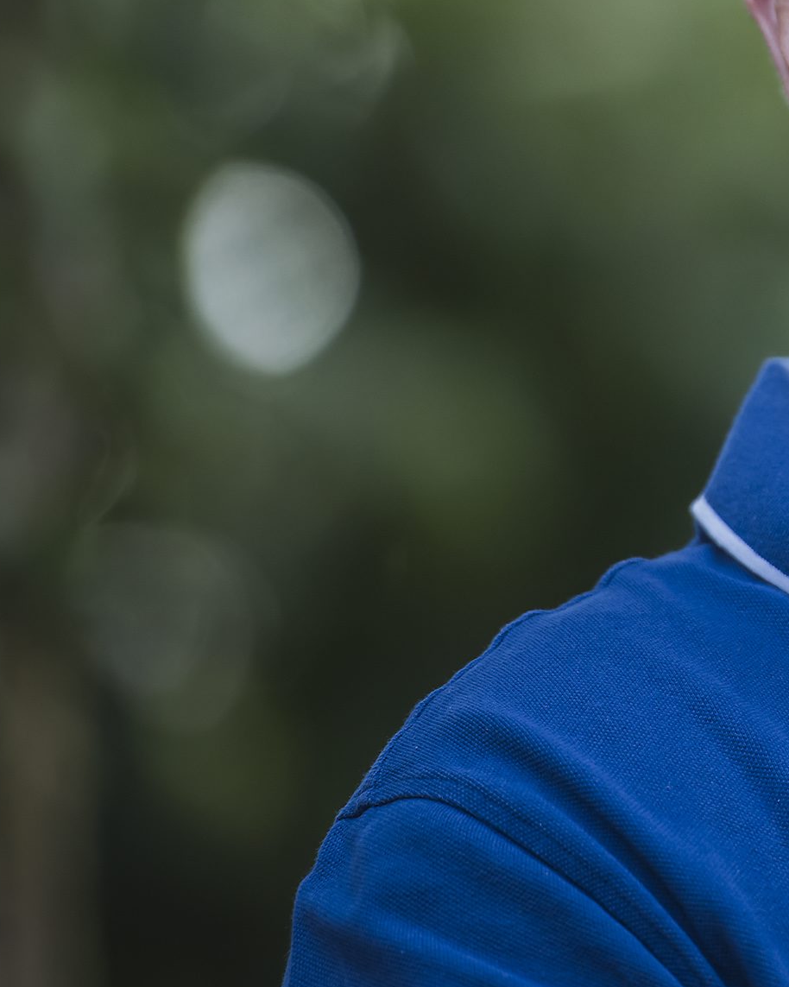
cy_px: 74
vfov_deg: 3.4
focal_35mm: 575
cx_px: 1139
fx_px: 16788
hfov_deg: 2.7
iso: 320
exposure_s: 1/320
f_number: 2.8
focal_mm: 200
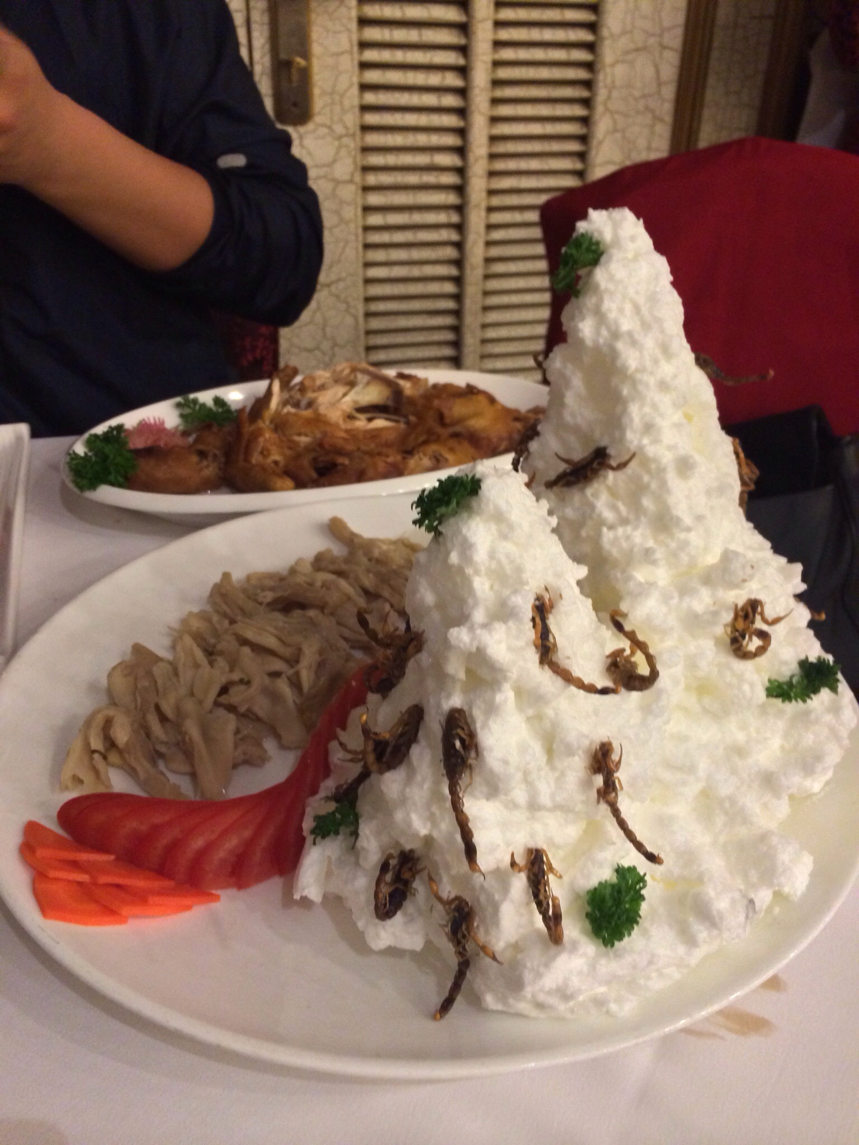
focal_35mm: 30
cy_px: 572
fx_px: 993
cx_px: 430
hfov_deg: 46.8
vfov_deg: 60.0
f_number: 2.2
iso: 320
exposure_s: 1/20
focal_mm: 4.12
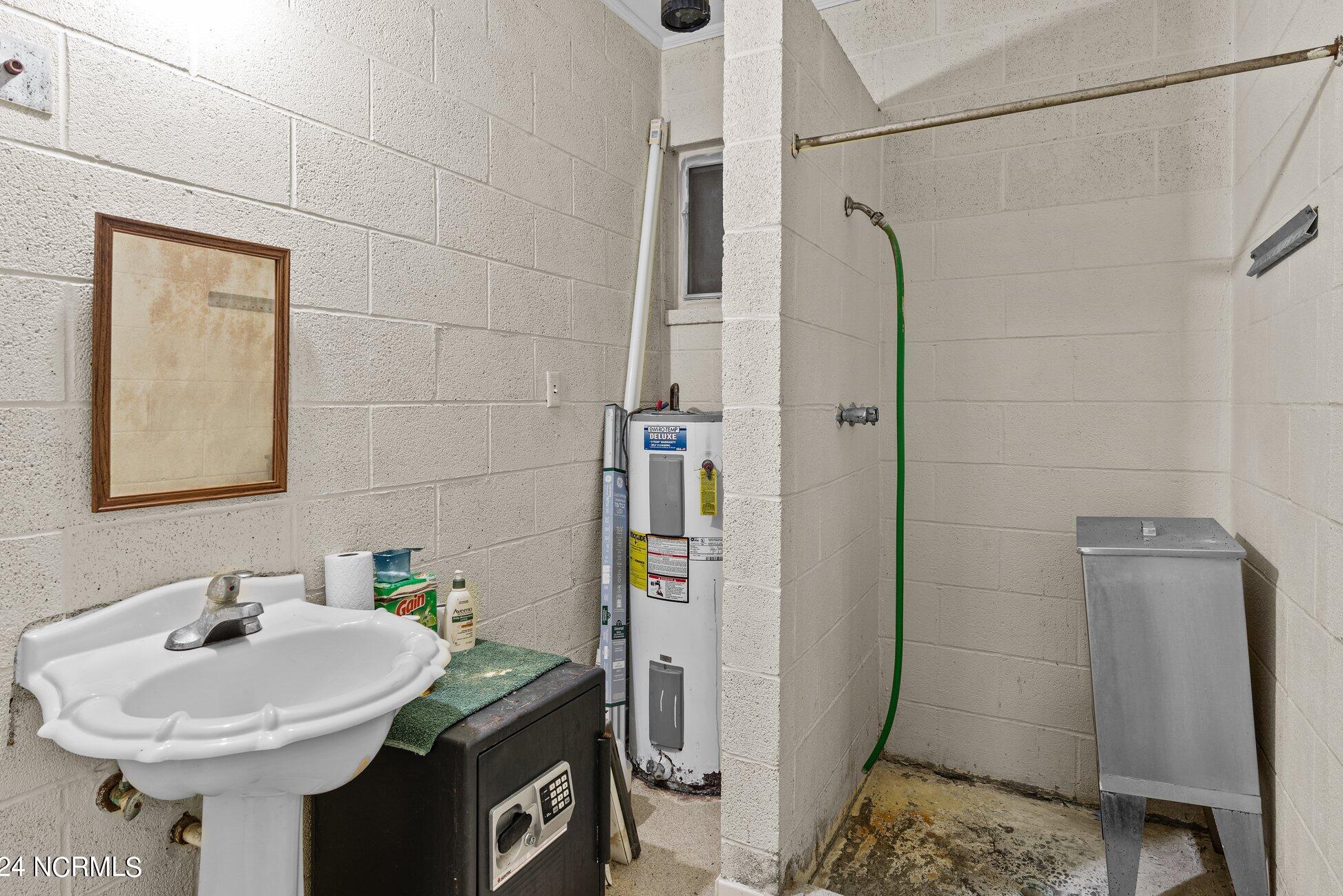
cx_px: 651
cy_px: 438
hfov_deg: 84.0
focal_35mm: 20
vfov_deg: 61.9
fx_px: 746
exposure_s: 2.5
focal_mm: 19
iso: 160
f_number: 6.3
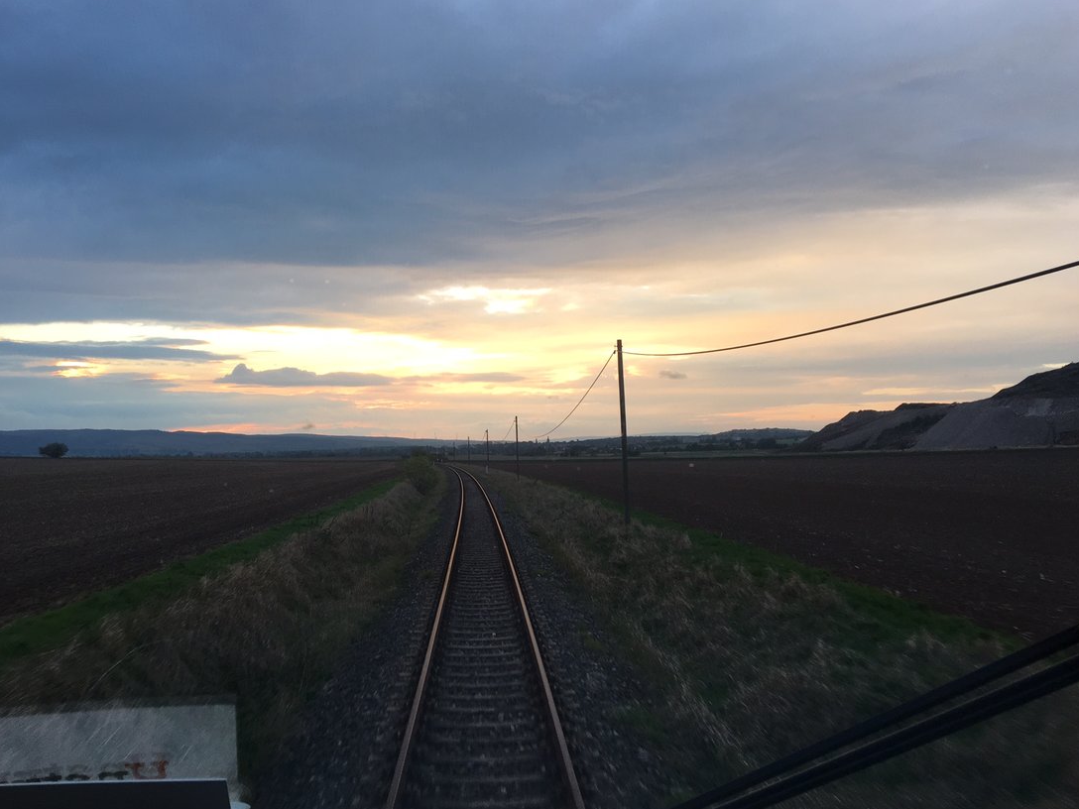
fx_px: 997
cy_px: 413
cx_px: 514
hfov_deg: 56.8
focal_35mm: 32
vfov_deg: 44.2
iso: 32
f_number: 2.2
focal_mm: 4.15
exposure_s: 1/100
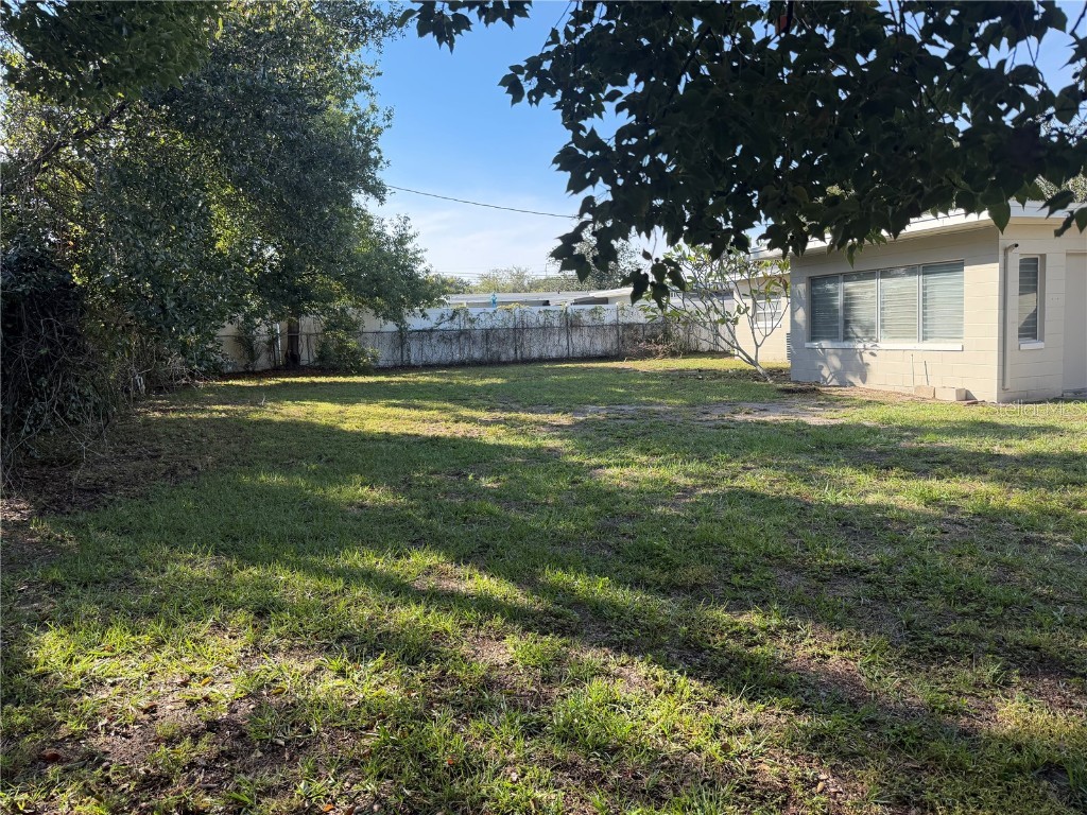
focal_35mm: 24
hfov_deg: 71.6
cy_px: 408
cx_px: 544
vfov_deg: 56.8
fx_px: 754
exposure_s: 1/1522
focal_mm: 6.76
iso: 100
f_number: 1.78
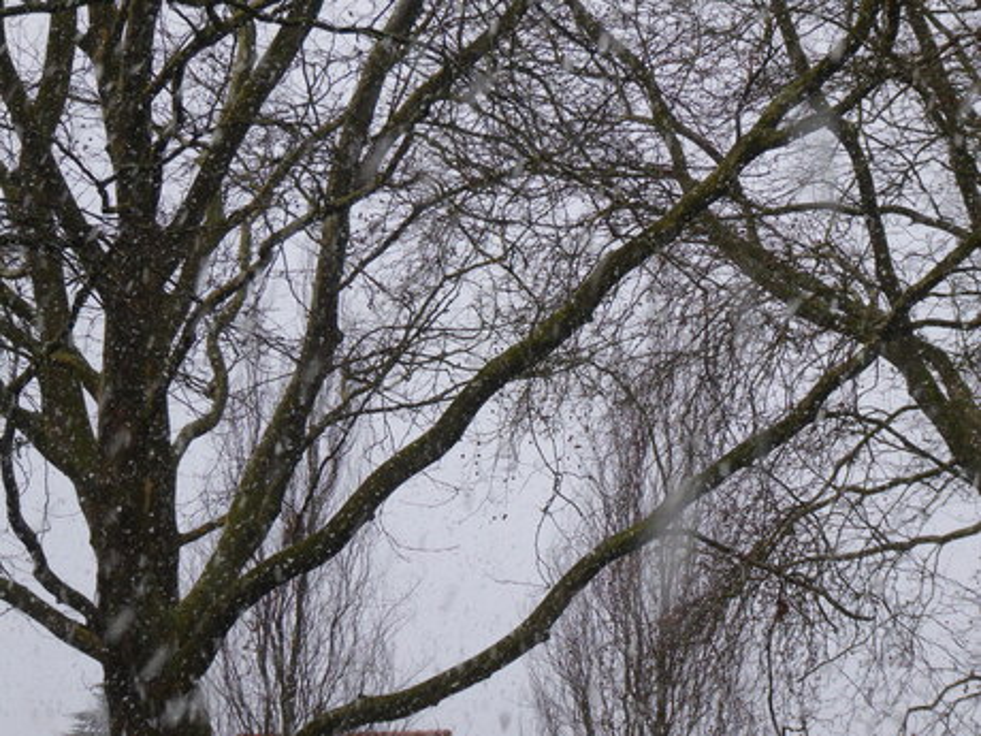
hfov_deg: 9.6
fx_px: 5838
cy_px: 368
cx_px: 490
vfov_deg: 7.2
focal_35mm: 206
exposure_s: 1/160
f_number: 5.6
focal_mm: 33.2
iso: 400
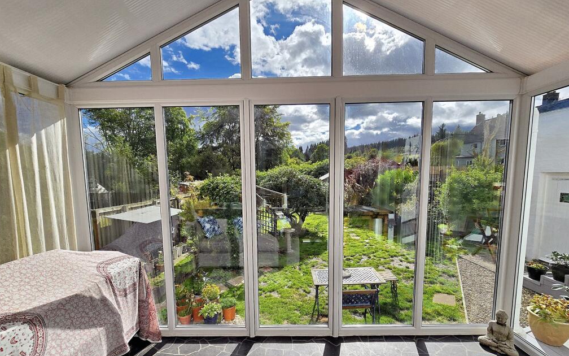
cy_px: 198
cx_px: 281
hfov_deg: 105.3
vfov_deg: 78.4
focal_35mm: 14
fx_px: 217
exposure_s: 1/5000
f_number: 2.2
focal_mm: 2.2
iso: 50
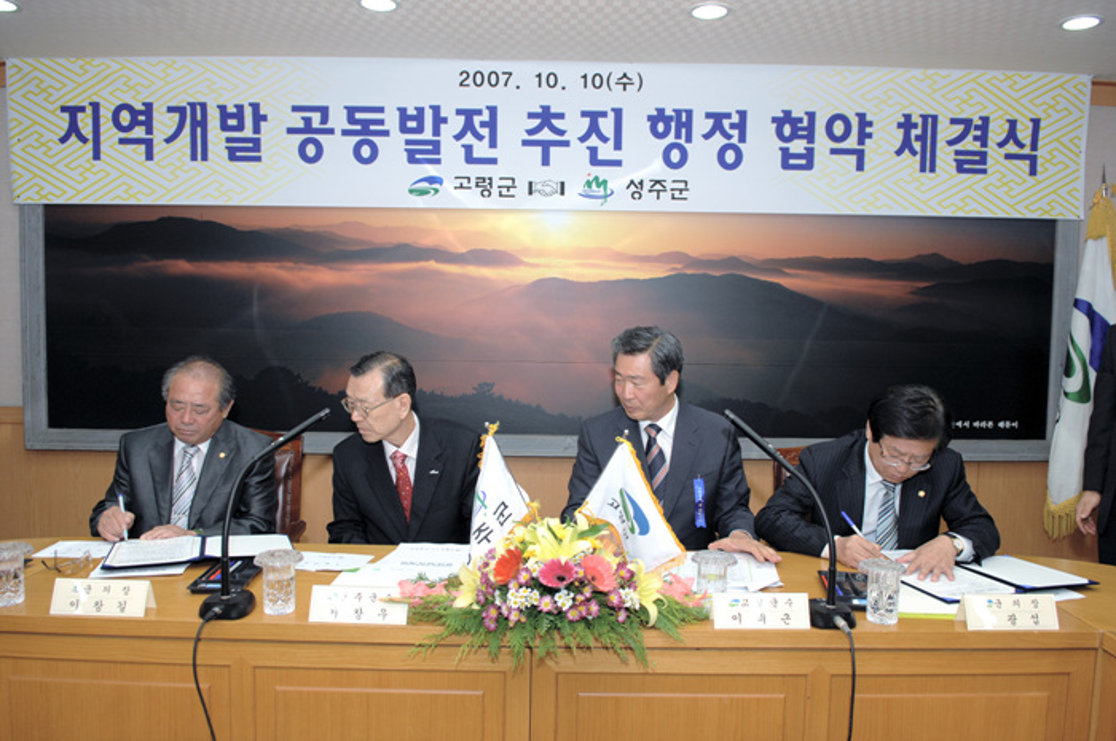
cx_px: 558
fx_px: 790
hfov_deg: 70.5
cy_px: 370
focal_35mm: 26
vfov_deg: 50.3
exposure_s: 1/100
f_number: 4.5
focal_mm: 17
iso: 250
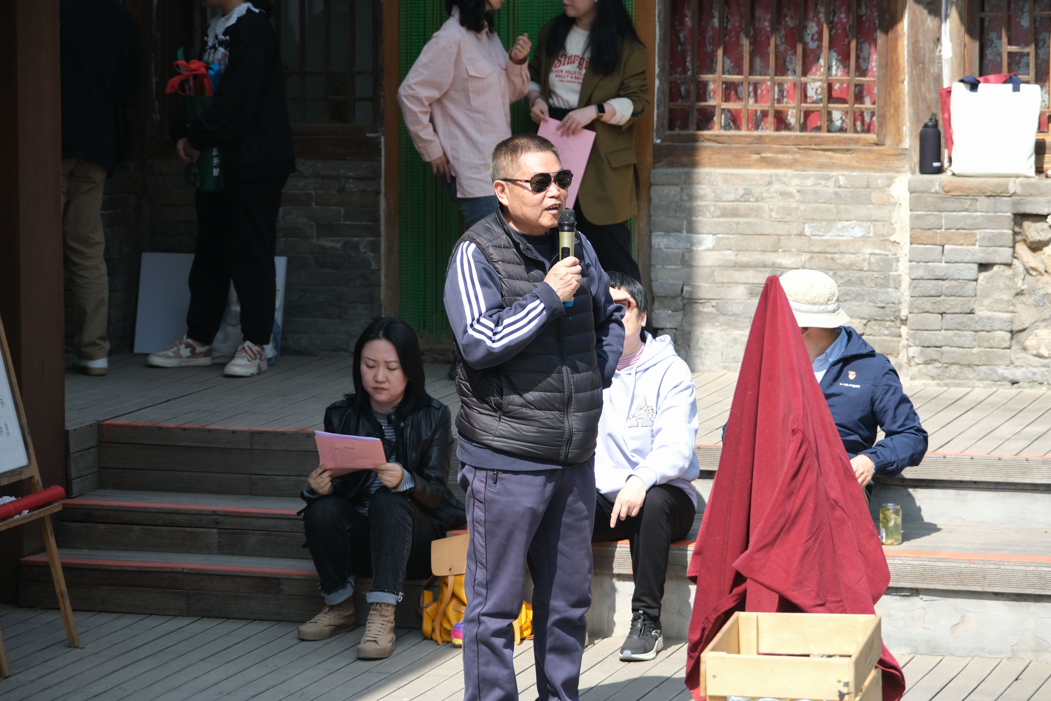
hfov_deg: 17.1
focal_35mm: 120
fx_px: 3503
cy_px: 350
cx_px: 526
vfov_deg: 11.4
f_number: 4
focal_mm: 80
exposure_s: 1/1000
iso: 400
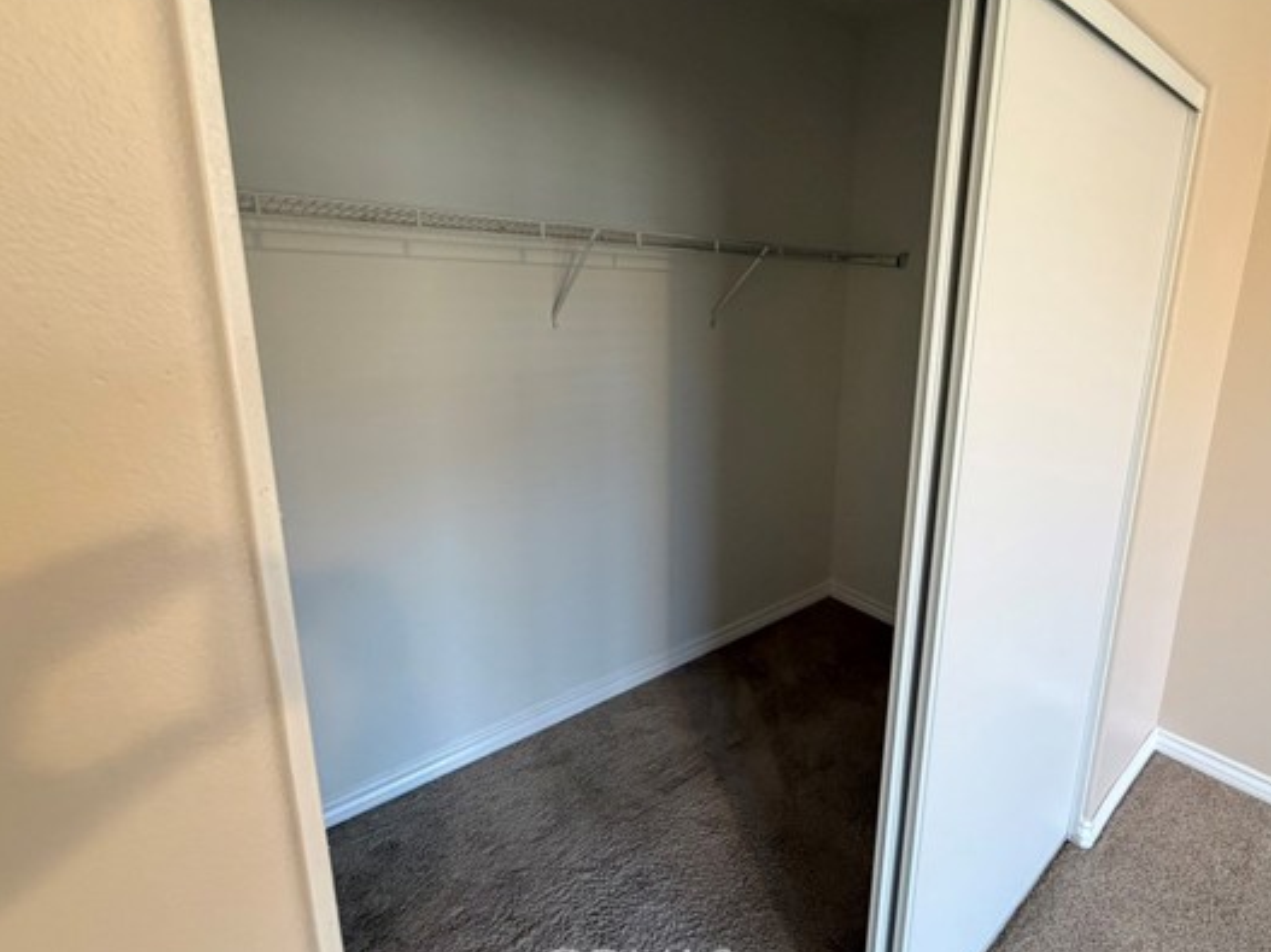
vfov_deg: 74.5
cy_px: 427
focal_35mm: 17
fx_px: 624
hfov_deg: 90.5
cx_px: 726
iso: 250
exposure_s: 1/60
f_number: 2.2
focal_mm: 2.22
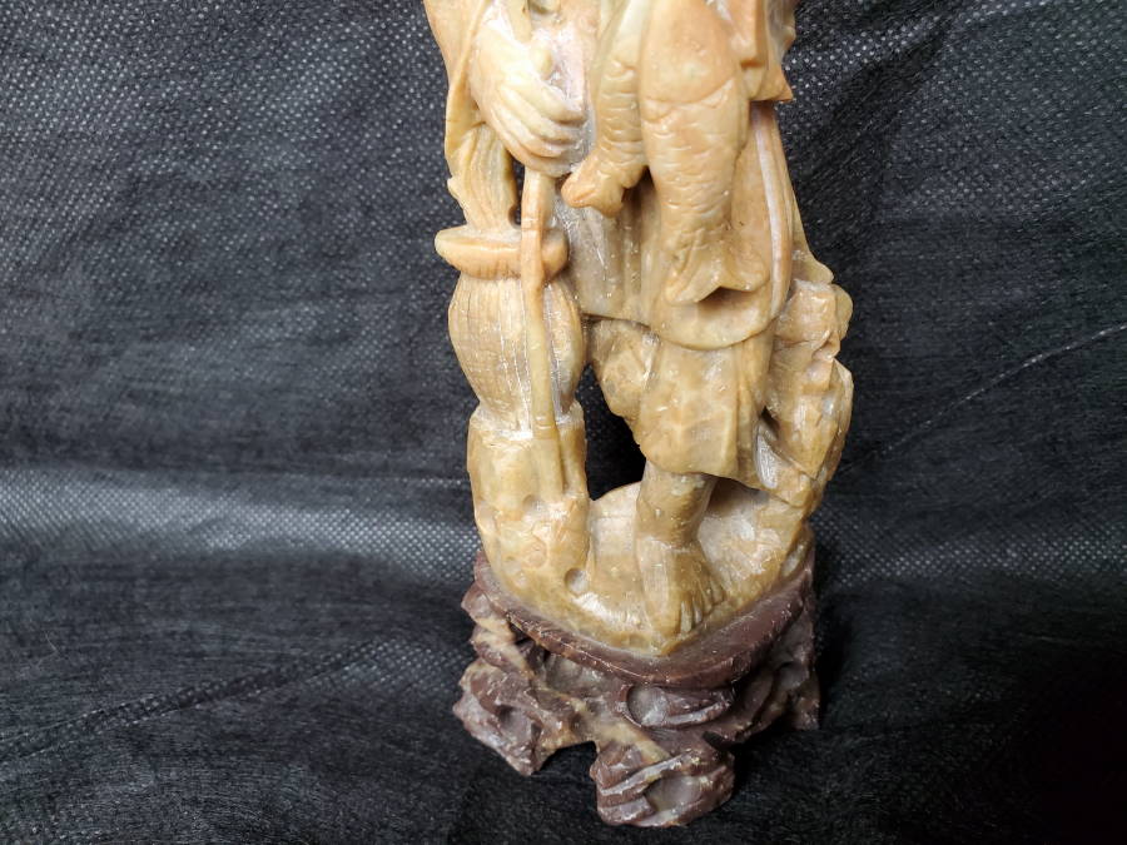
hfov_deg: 67.3
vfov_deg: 53.1
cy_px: 422
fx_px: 846
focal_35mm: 26
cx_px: 564
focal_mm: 4.3
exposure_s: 1/40
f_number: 2.4
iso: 320
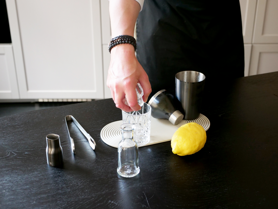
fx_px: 418
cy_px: 104
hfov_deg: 36.8
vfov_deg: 28.0
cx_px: 139
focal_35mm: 52
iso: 1250
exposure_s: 1/60
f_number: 2.8
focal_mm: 26
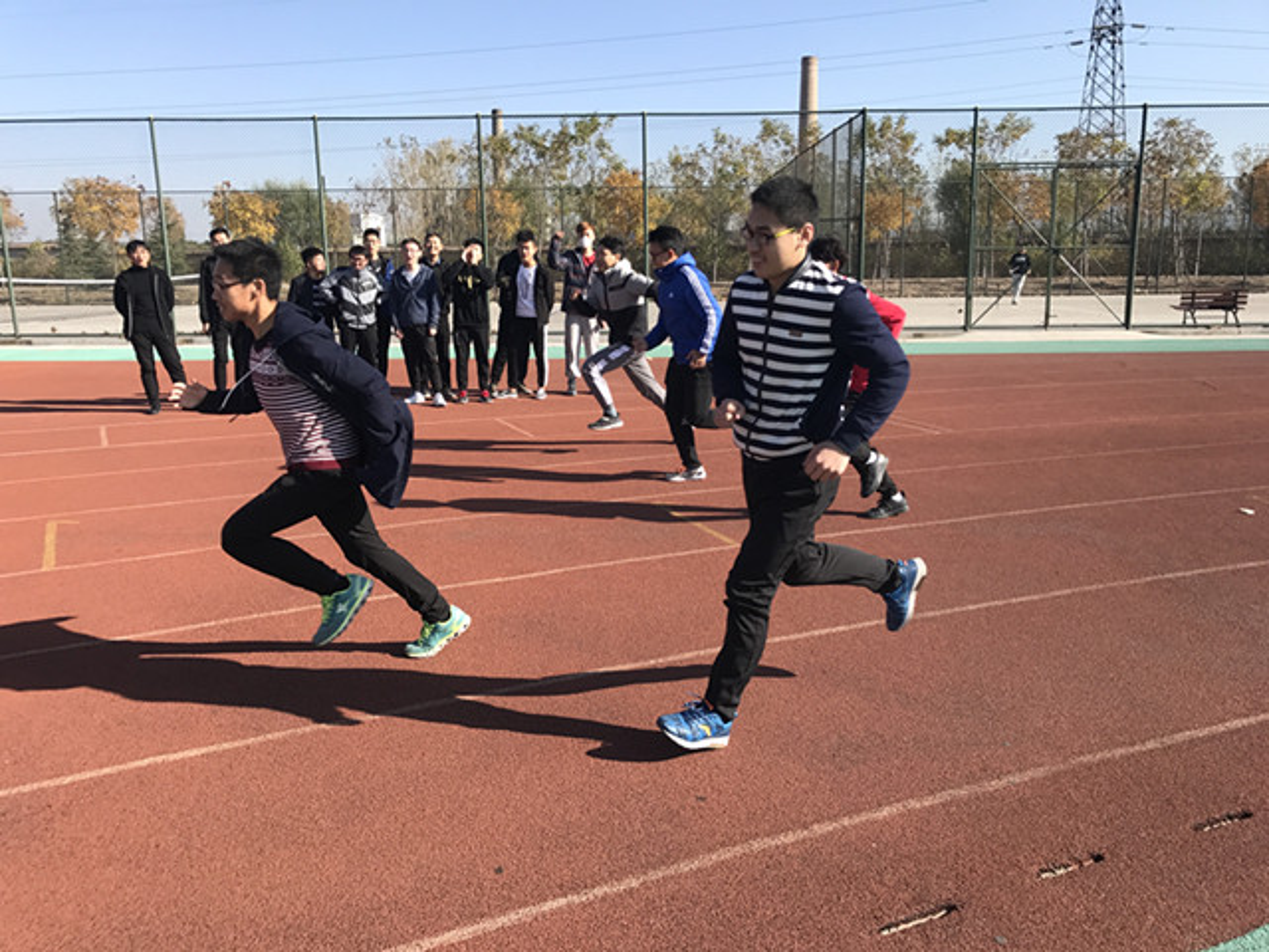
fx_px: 1026
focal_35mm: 28
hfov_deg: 63.4
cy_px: 476
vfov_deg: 49.7
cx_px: 634
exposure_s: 1/1064
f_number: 1.8
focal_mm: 3.99
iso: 20
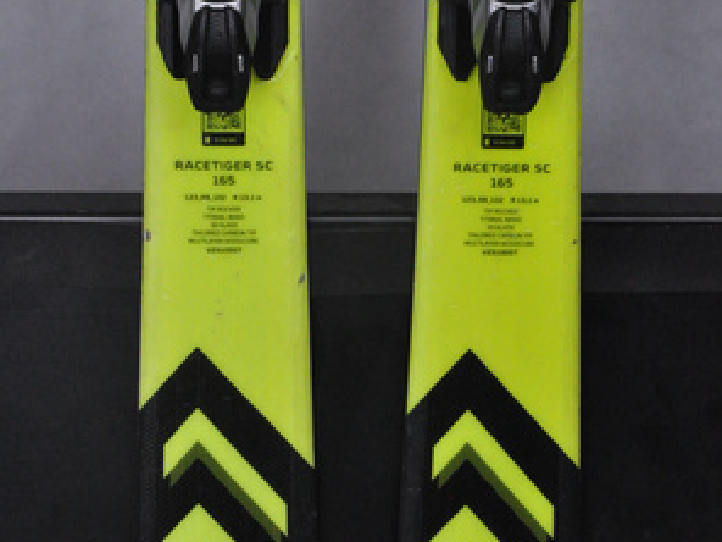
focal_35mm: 175
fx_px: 3650
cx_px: 360
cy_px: 364
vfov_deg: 8.5
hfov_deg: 11.3
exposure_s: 1/125
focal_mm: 80
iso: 3200
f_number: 9.5
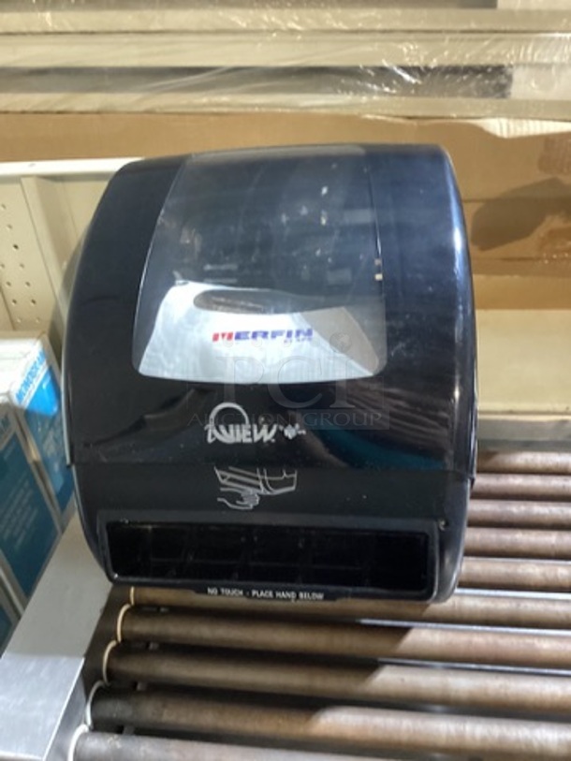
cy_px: 380
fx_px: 682
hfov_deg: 45.5
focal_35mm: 31
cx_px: 286
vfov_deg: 58.3
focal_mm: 3.3
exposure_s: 1/15
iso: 800
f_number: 2.4
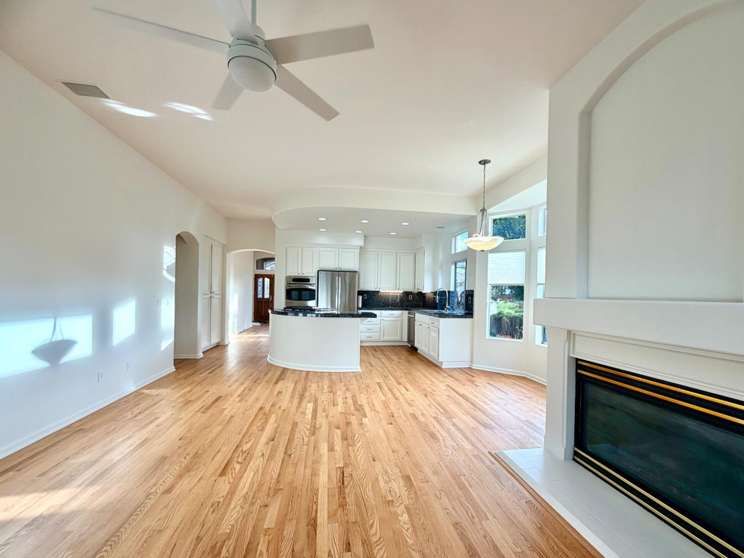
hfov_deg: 98.2
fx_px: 322
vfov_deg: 81.7
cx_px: 378
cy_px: 294
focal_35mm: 15
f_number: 2.2
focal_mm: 2.22
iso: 50
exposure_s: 1/121
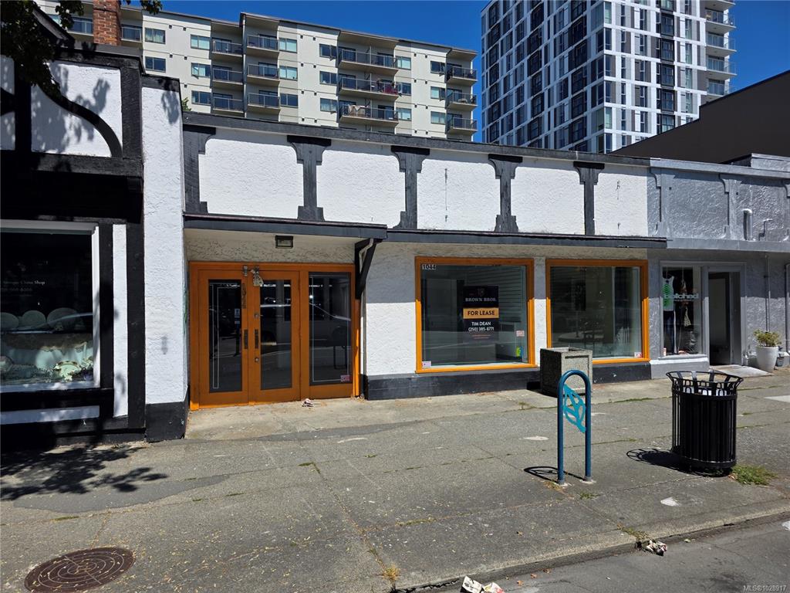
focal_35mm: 23
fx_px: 525
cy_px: 296
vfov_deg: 58.9
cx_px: 395
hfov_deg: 73.9
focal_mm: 6.3
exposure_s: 1/7061
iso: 80
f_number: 1.7
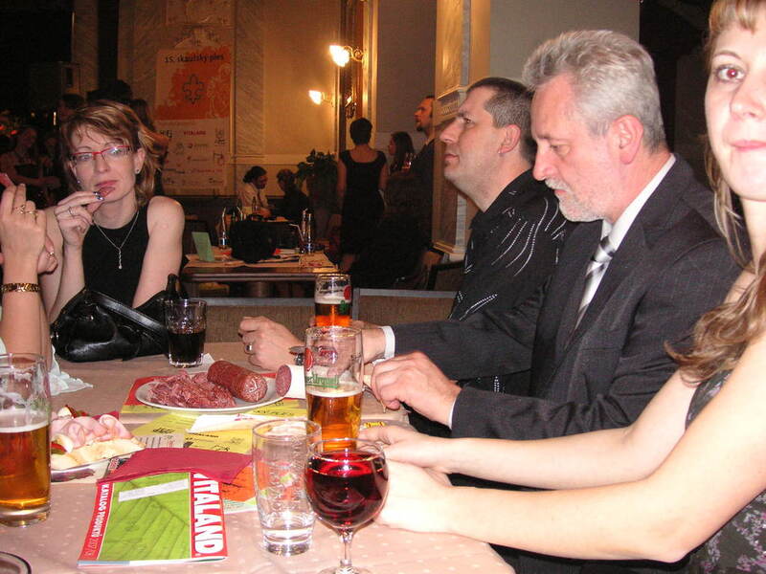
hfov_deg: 50.1
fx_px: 819
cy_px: 287
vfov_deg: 38.7
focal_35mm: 37
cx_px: 383
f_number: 2.8
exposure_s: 1/45
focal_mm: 6.1
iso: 160
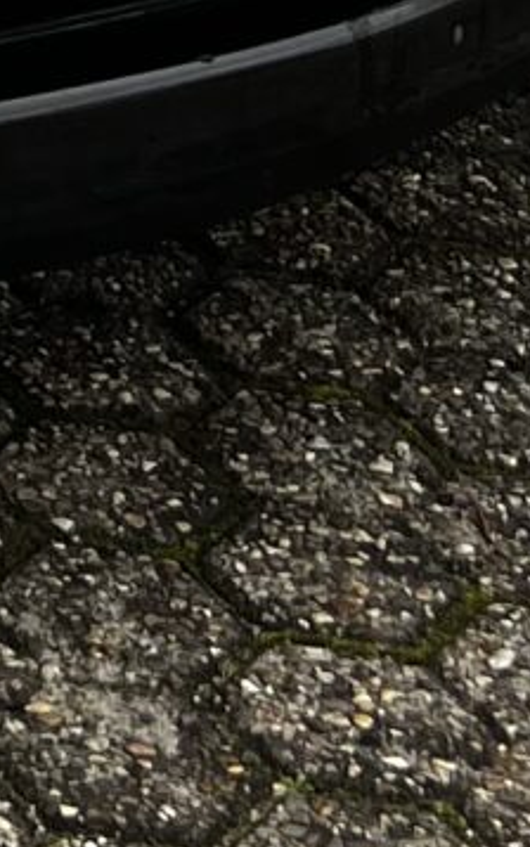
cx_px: -1124
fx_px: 4549
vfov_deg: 9.5
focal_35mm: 197
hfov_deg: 6.1
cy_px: -1140
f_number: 1.5
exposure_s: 1/539
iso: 50
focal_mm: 5.7
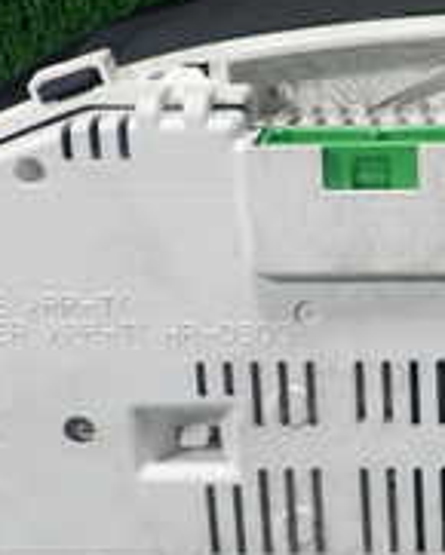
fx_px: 1596
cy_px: 279
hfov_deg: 15.3
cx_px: 540
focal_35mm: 97
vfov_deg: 19.7
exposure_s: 1/125
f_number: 2.3
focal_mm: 5.5
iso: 250
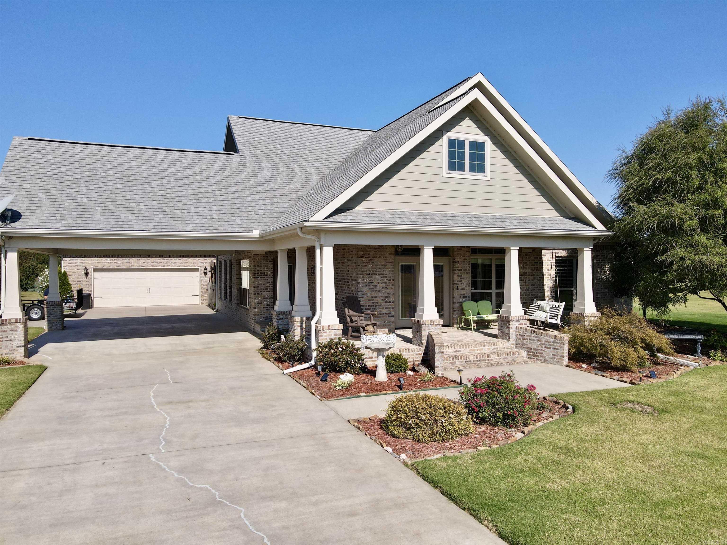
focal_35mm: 24
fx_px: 504
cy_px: 272
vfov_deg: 56.8
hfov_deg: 71.6
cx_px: 364
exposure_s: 1/1000
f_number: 2.8
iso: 100
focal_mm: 4.5
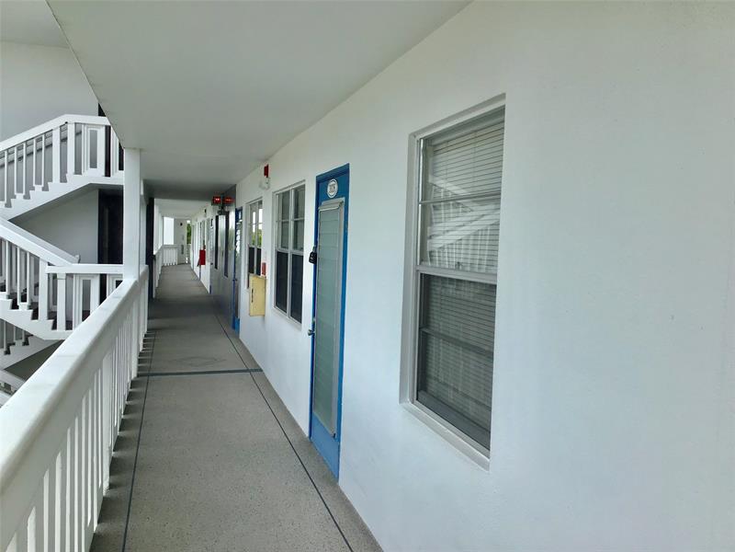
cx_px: 368
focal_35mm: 31
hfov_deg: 58.4
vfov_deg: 45.4
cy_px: 276
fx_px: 658
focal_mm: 3.3
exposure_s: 1/420
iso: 25
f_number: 2.4
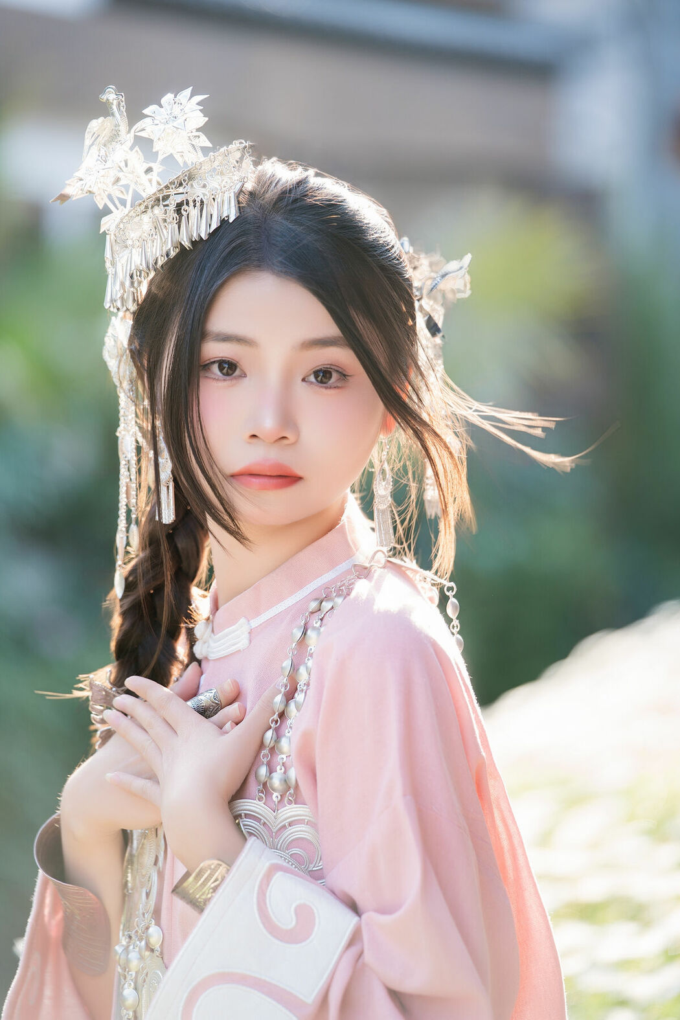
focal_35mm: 127
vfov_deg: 16.1
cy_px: 510
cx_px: 340
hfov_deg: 10.8
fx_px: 3598
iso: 125
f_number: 2.8
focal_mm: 127
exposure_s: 1/125
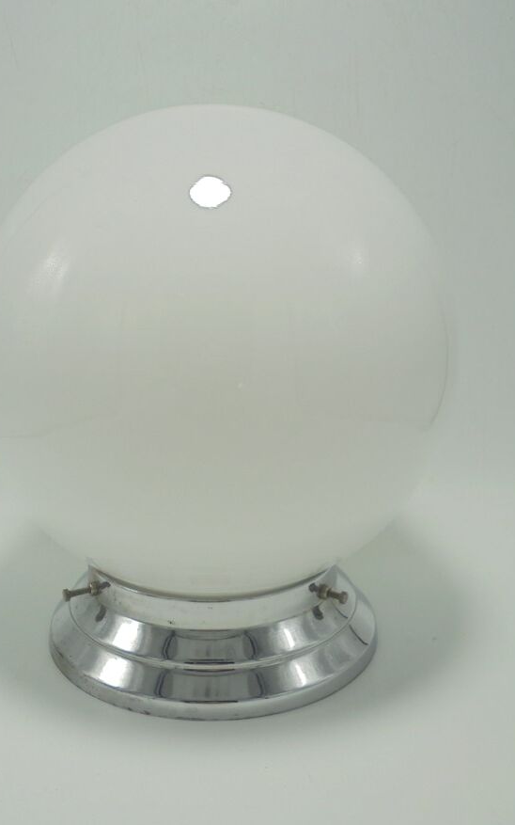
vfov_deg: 52.8
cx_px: 214
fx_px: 831
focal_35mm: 37
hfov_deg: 34.4
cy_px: 408
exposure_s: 1/100
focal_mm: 6.1
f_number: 4
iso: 100
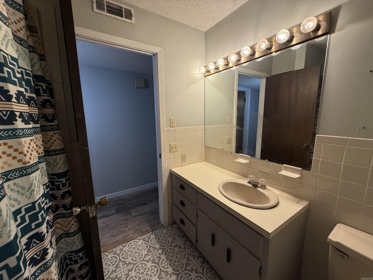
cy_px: 140
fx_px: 151
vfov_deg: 85.7
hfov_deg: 102.1
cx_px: 186
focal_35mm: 14
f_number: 2.2
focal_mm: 2.22
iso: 200
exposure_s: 1/120
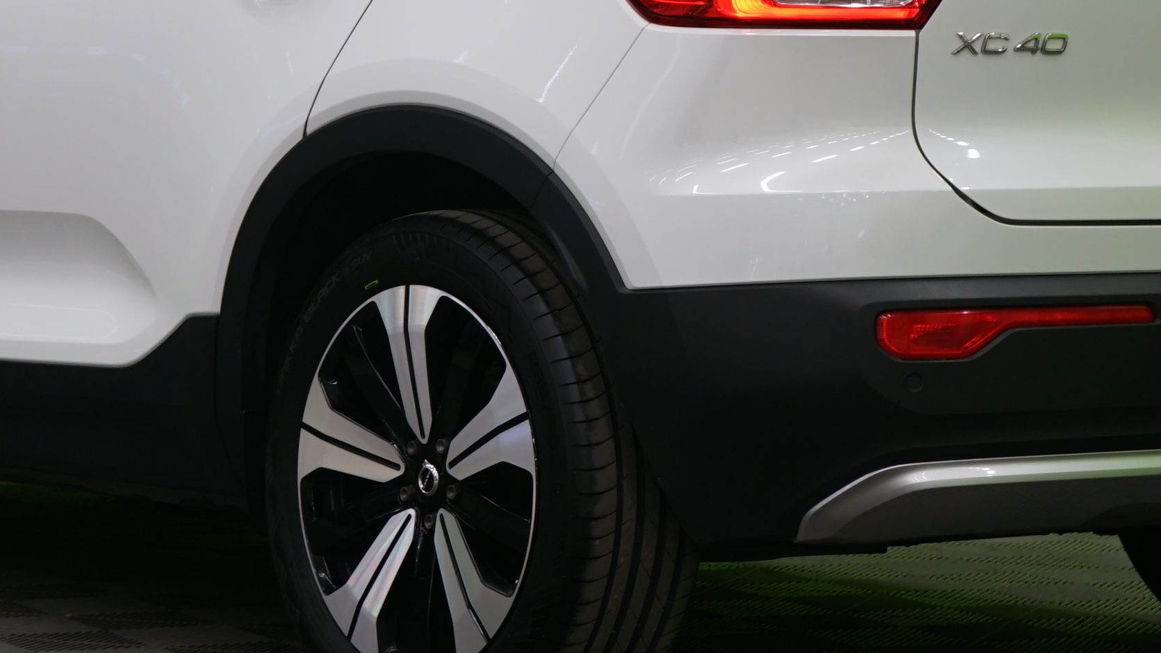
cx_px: 505
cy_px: -32
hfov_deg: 14.1
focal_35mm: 152
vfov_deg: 7.9
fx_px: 4679
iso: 400
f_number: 5.6
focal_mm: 62
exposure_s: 1/13
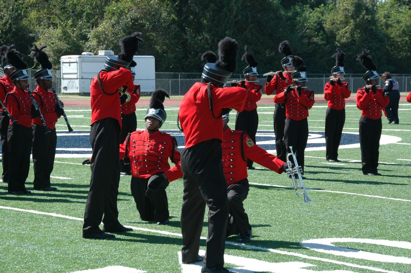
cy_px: 136
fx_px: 1402
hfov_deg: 16.7
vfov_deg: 11.1
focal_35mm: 123
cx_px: 206
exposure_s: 1/250
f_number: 8
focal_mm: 82
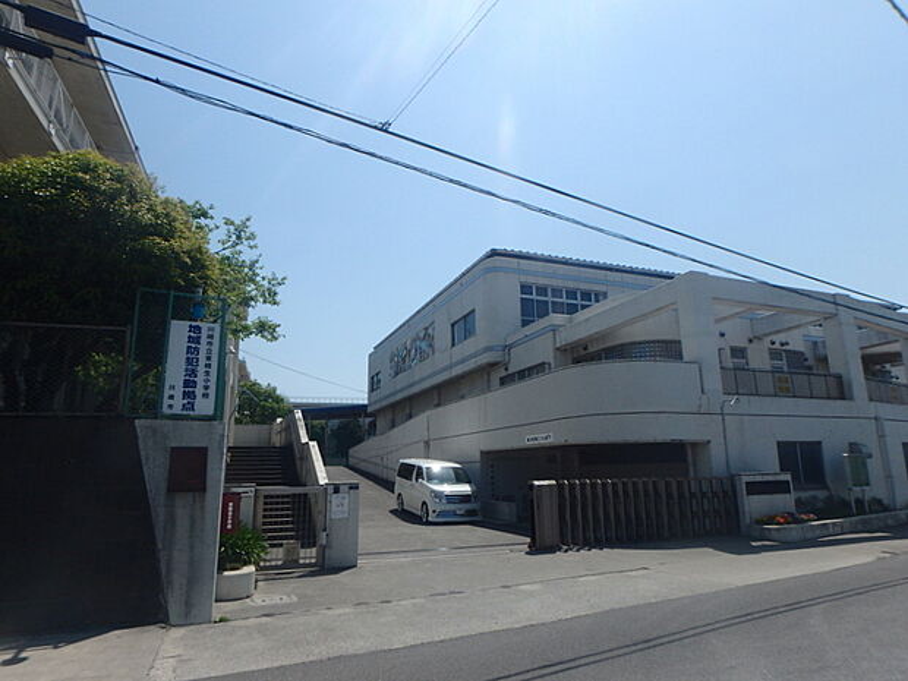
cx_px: 454
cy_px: 340
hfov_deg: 79.0
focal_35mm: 21
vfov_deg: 63.4
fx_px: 551
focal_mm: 3.7
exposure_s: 1/800
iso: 125
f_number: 6
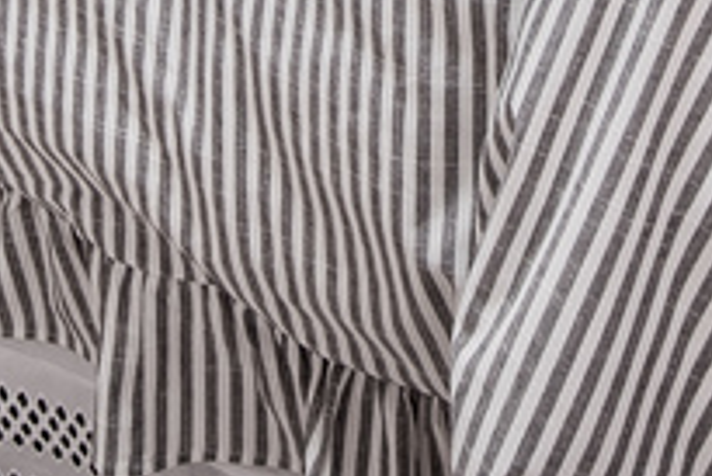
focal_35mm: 148
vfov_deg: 7.4
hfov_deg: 13.9
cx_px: 379
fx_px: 2929
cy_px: -1226
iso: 200
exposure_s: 1/250
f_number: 8
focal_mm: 19
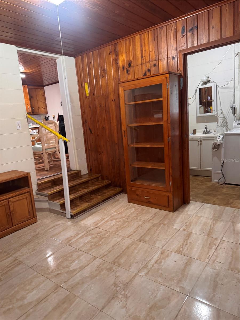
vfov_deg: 71.6
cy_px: 160
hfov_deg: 56.8
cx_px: 120
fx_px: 222
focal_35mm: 24
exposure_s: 1/60
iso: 320
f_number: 1.78
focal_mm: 6.76
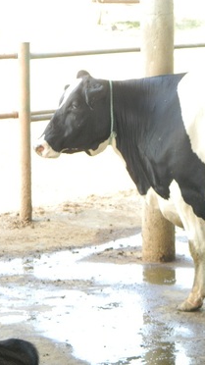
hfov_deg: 8.0
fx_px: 1461
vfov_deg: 14.2
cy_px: 182
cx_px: 238
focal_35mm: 151
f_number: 4.5
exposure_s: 1/30
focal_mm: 18.6
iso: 160
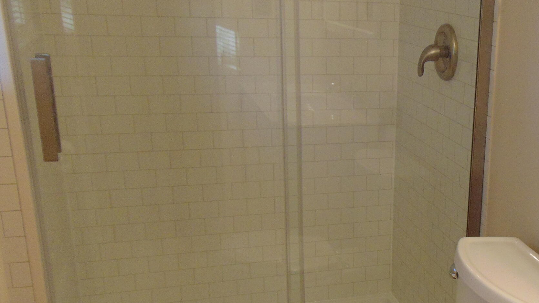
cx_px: 448
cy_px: 226
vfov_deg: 24.2
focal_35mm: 49
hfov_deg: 40.0
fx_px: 700
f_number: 3
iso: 100
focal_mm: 4.5
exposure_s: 1/30
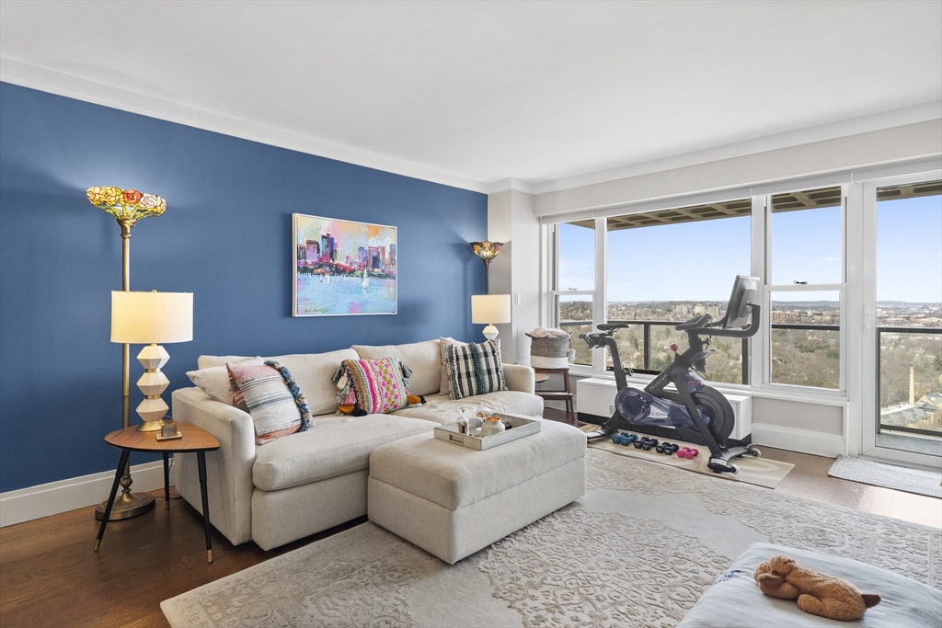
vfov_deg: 66.0
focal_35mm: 18
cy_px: 314
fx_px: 484
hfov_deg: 88.4
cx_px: 471
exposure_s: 1/6
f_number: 7.1
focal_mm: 18.5
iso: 320
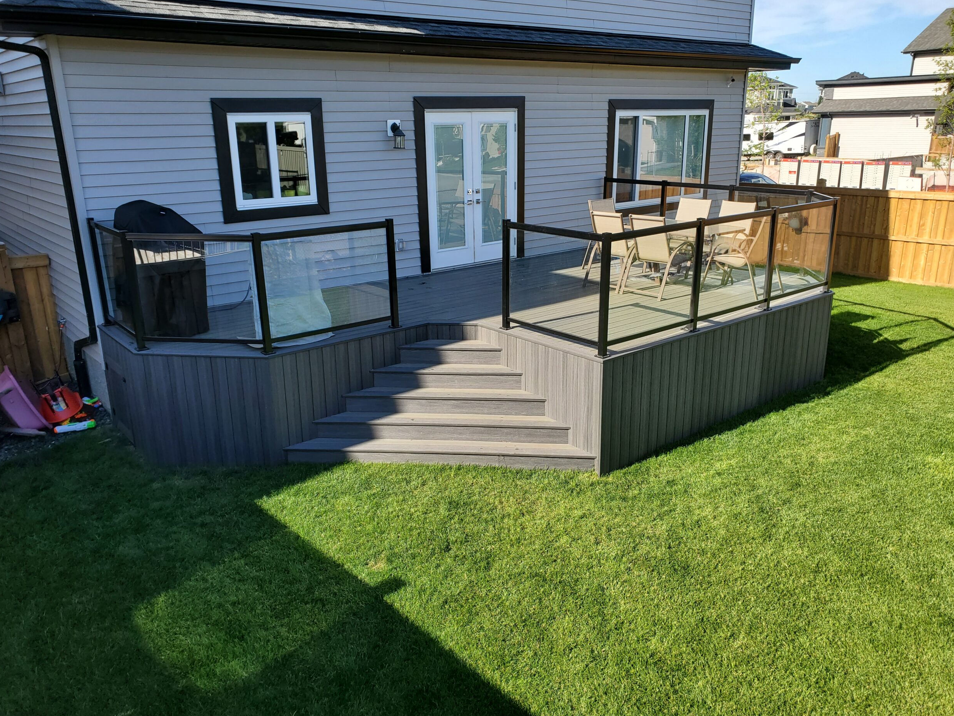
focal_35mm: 27
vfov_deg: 51.4
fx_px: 744
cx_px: 481
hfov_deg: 65.3
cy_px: 355
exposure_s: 1/1029
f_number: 2.4
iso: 50
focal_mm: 4.3
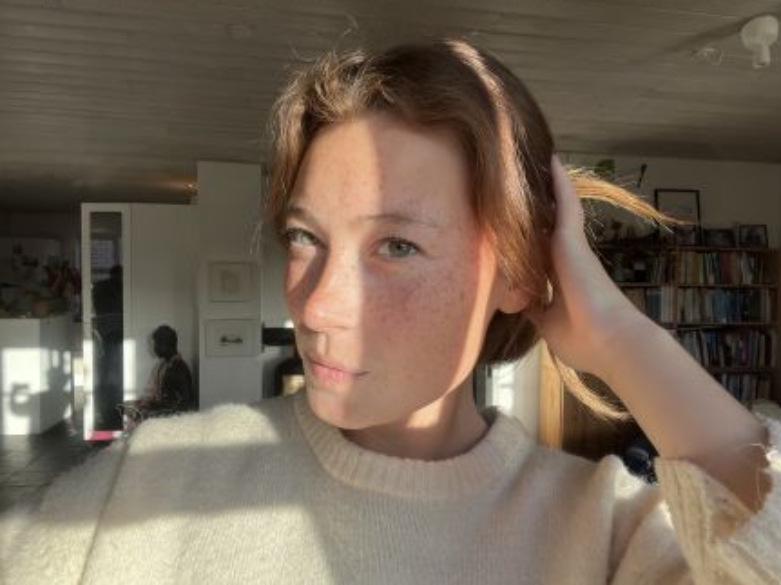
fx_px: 541
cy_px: 298
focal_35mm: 24
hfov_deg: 71.6
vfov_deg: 56.8
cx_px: 390
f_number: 2.2
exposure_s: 1/198
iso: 25
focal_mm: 2.71
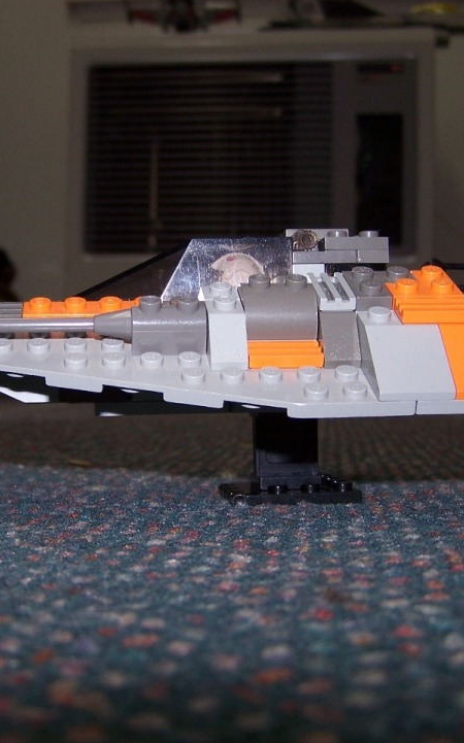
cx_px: 178
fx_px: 1094
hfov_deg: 23.9
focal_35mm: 54
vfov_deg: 37.5
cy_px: 370
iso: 80
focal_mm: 6.3
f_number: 2.8
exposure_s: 1/60
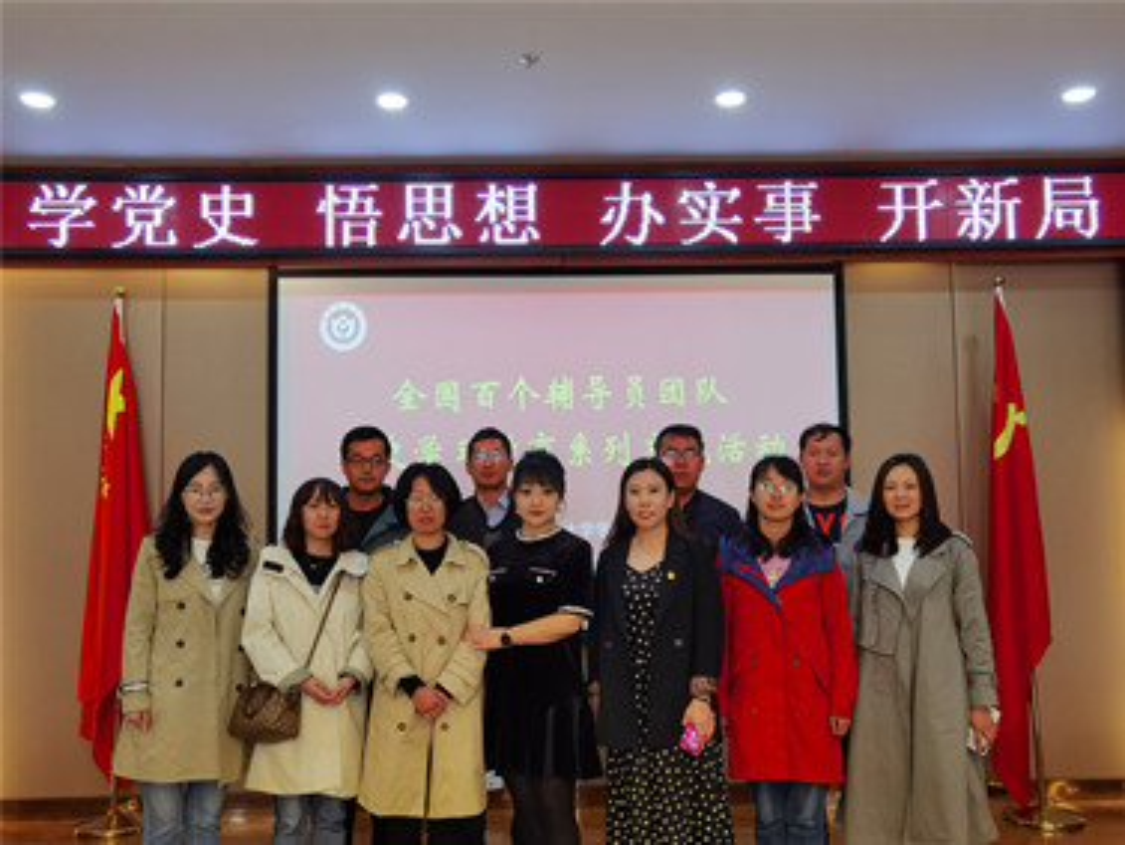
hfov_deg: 52.6
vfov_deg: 40.7
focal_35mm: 35
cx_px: 562
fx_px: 1138
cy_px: 422
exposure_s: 1/100
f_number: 1.9
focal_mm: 6.71
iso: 125
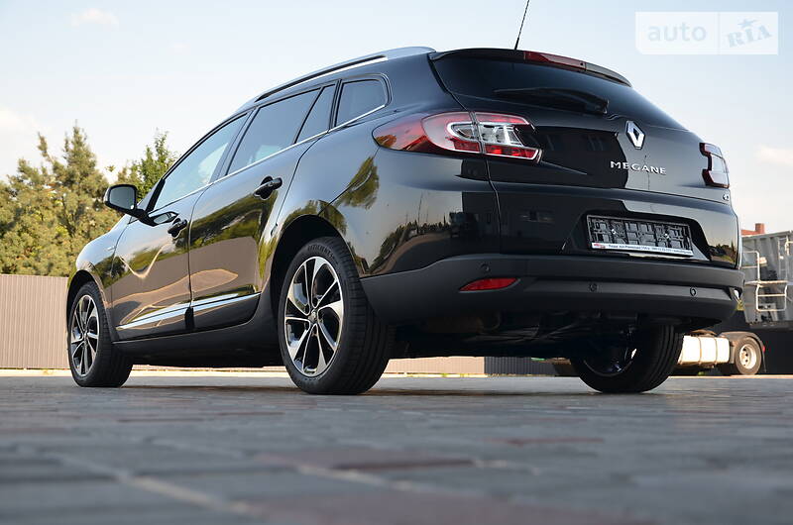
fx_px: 1154
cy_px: 262
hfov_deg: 37.9
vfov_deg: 25.6
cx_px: 396
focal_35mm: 52
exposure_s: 1/125
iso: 320
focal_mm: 35
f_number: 5.6
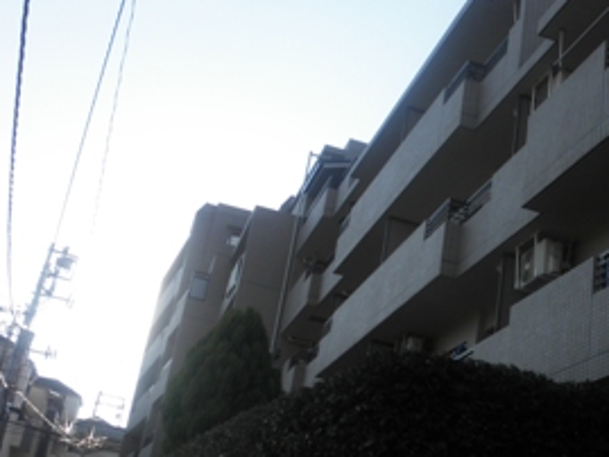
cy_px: 253
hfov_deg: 37.0
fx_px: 880
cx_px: 478
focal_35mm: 50
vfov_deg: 29.1
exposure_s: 1/500
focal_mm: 5
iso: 64
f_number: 3
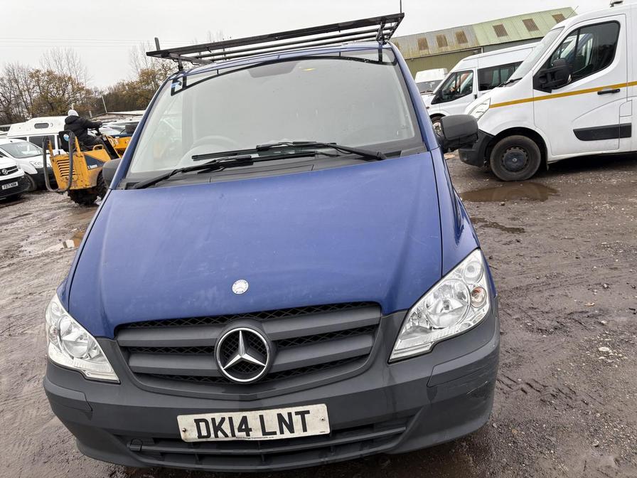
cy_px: 239
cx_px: 318
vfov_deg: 53.1
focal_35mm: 26
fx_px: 478
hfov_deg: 67.3
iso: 50
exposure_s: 1/122
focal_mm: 5.96
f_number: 1.6
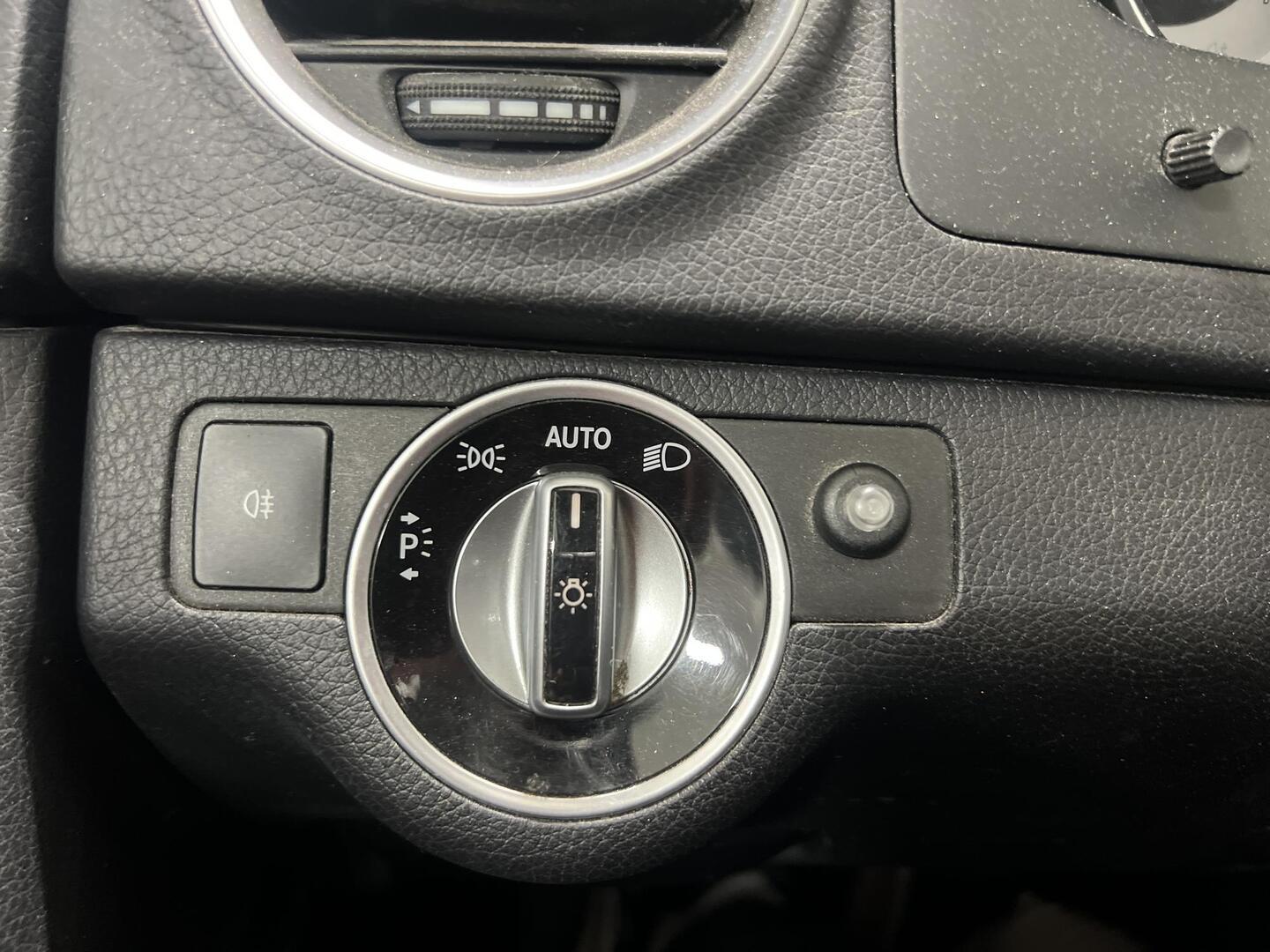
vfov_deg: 53.1
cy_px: 476
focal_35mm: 26
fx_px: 954
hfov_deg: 67.3
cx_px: 635
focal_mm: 5.7
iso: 400
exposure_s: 1/33
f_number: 1.5
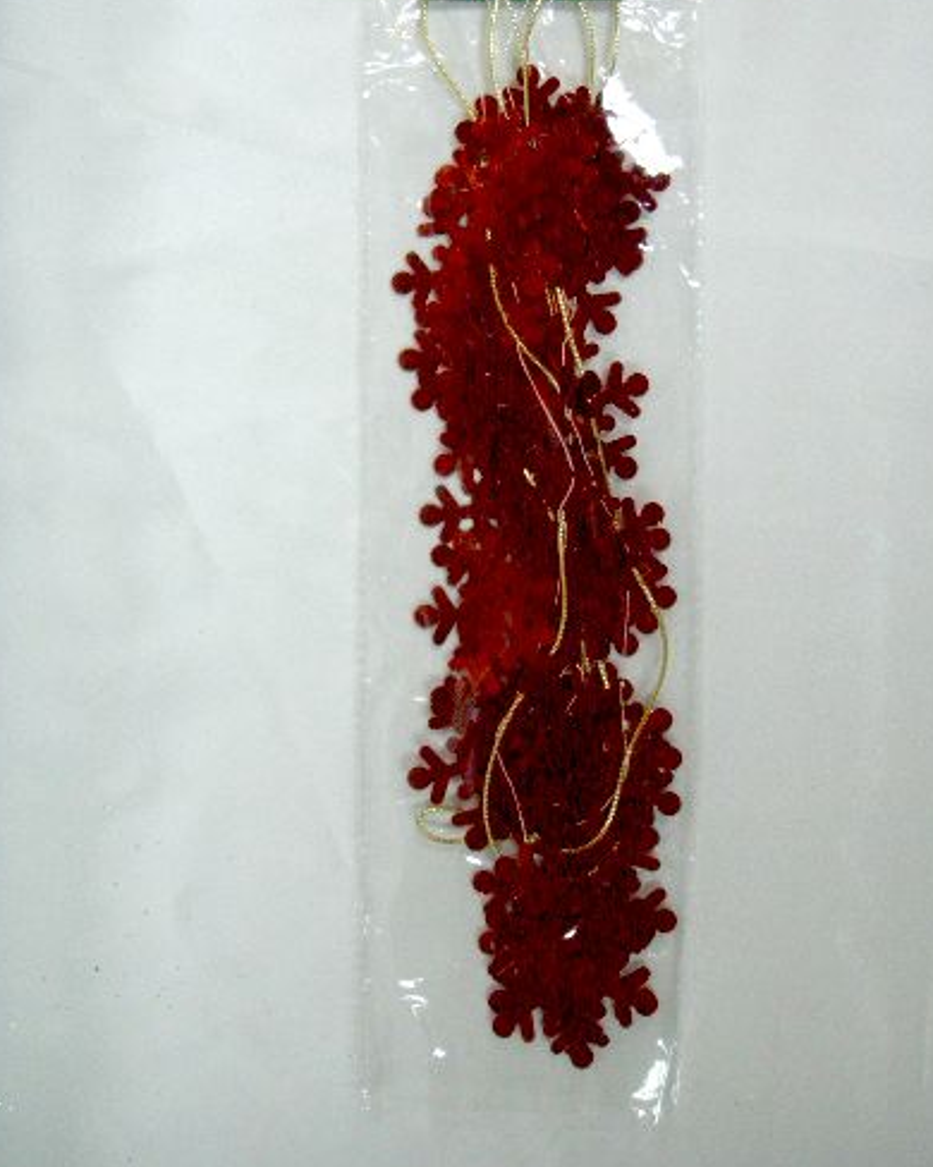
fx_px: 2210
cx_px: 543
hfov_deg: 23.8
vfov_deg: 29.4
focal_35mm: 64
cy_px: 423
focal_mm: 8.8
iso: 152
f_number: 3.8
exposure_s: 1/45
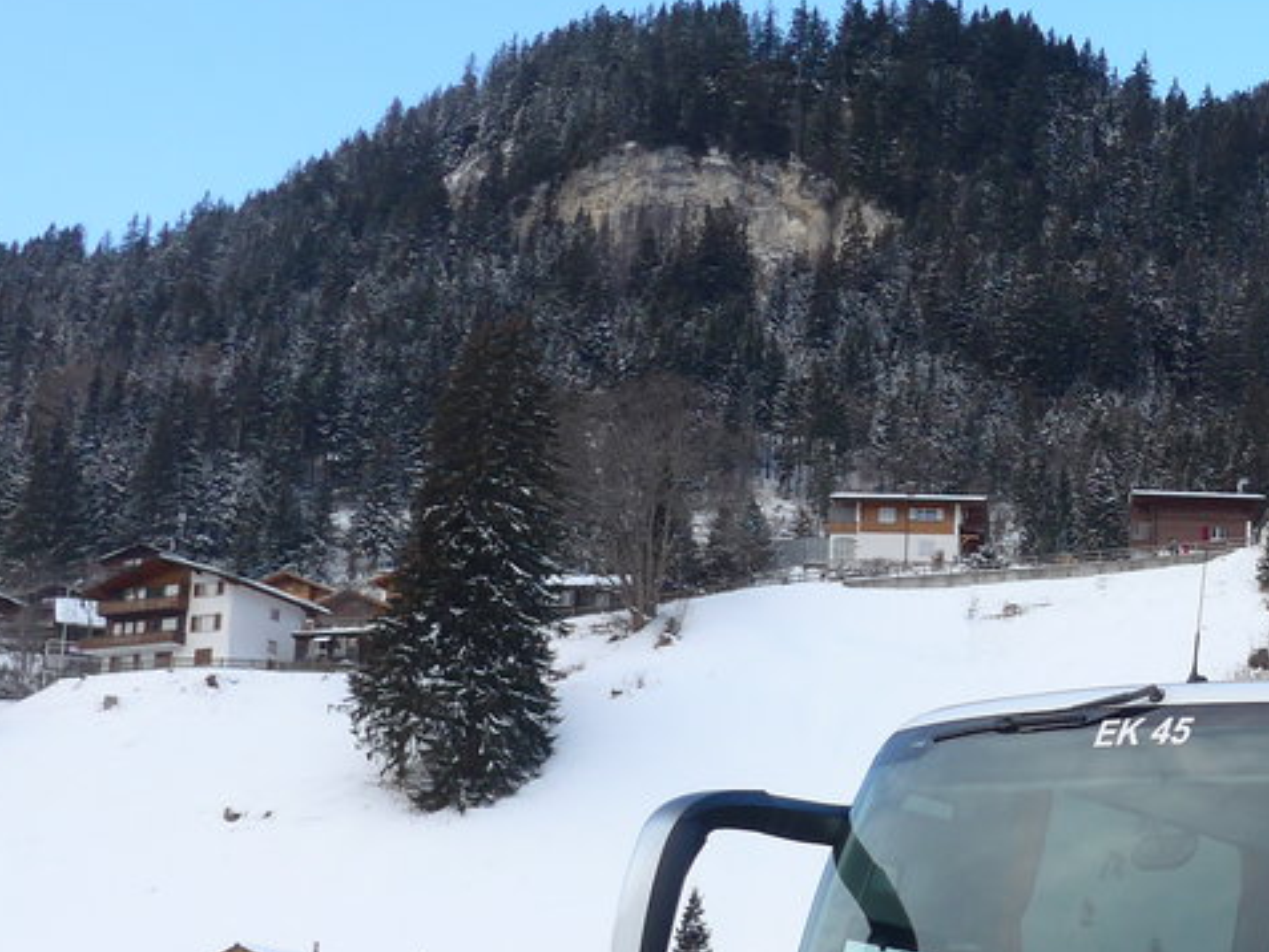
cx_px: 1407
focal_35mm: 73
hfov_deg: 24.8
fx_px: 2677
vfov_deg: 19.9
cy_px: 774
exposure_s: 1/320
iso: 80
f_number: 2.8
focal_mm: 6
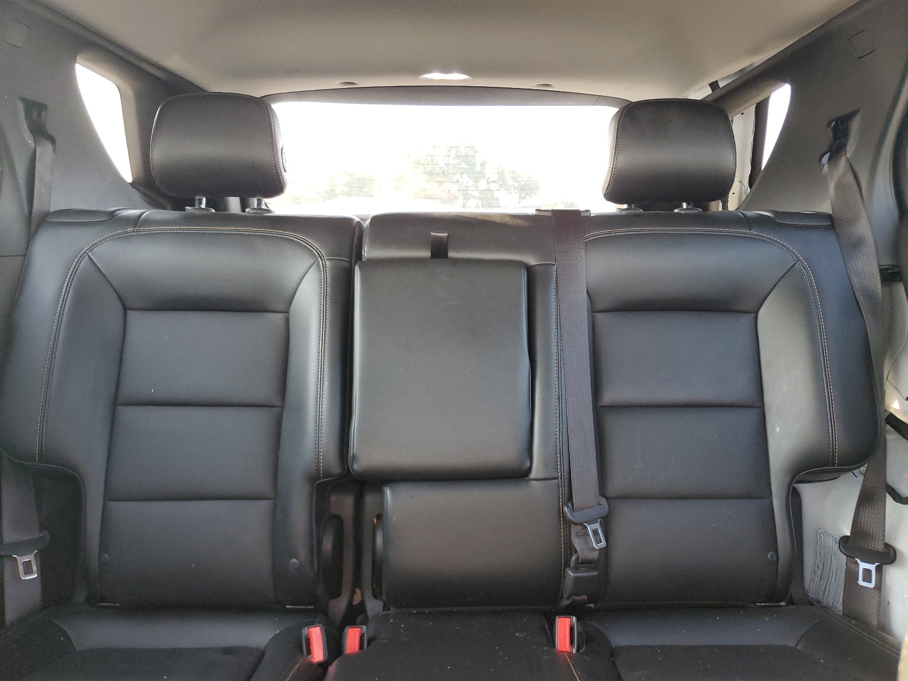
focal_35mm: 26
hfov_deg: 67.3
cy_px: 340
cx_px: 454
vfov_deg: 53.1
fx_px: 682
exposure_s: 1/60.2
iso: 135
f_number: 1.5
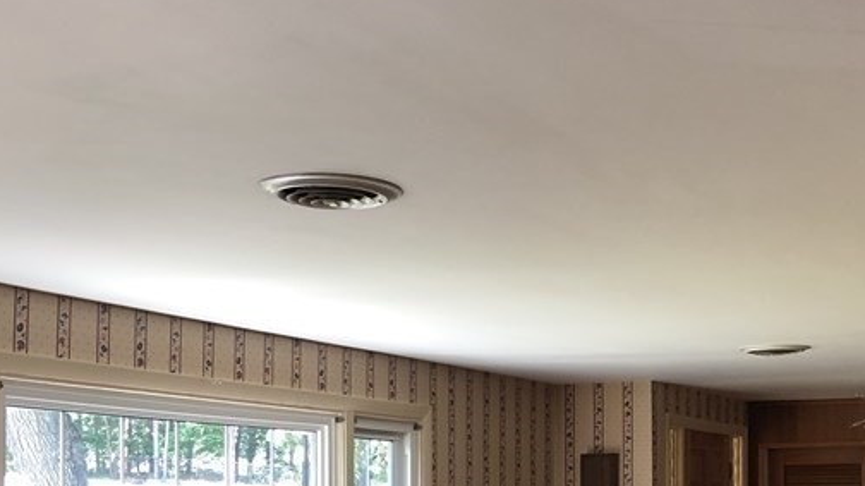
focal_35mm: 62
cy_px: 498
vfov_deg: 18.8
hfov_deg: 33.2
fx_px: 1421
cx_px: 649
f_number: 1.8
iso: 32
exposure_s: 1/30
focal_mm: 3.99
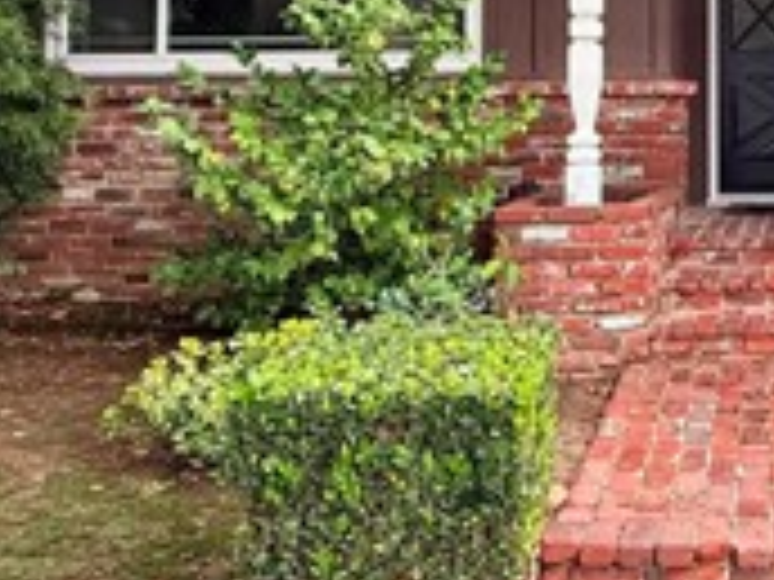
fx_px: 1163
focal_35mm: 52
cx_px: 855
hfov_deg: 32.3
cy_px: 49
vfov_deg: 27.0
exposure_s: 1/210
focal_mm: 2.22
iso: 64
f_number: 2.2
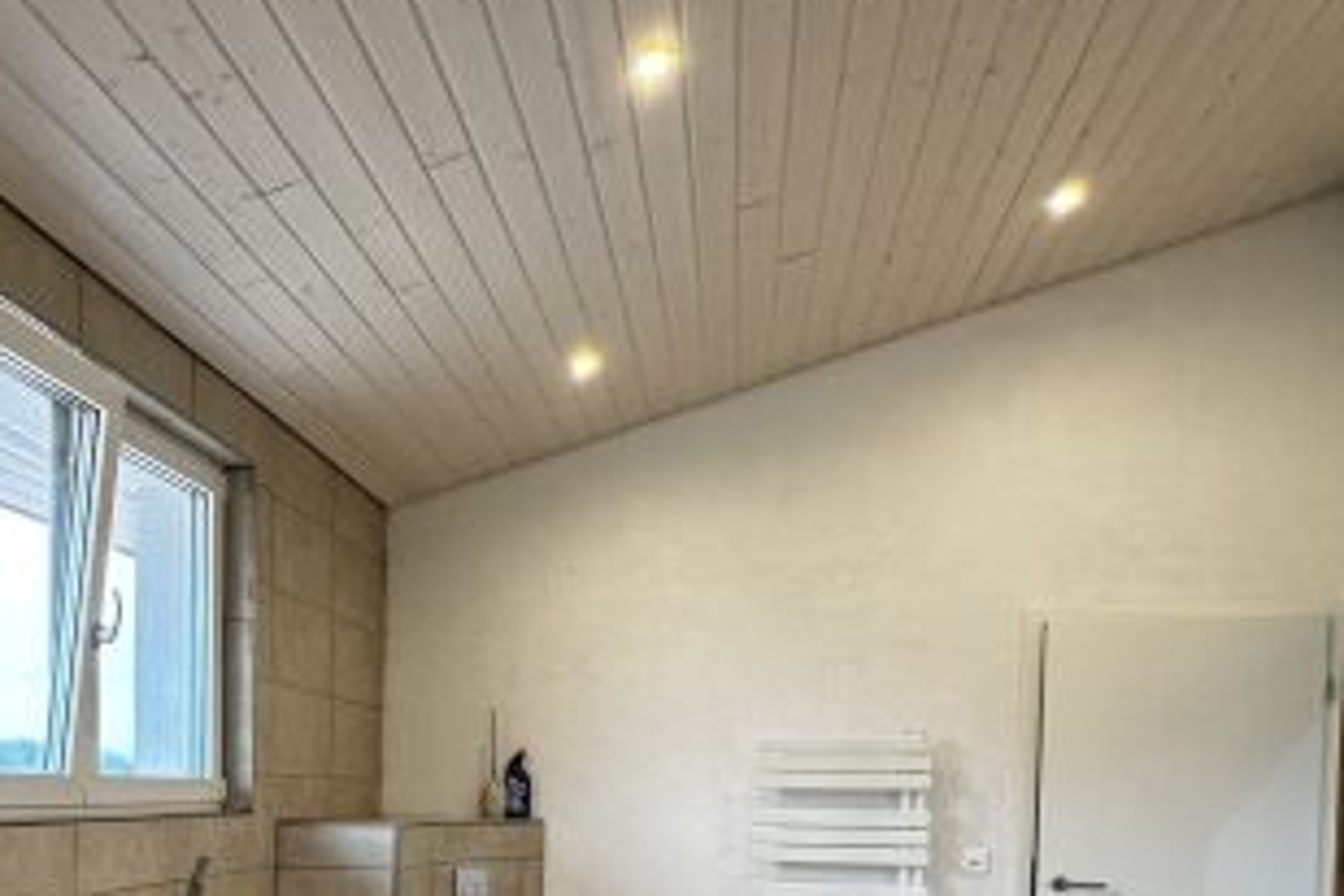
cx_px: 326
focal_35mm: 33
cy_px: 833
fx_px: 1232
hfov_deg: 54.4
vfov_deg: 37.0
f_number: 2.2
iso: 250
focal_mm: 2.22
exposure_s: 1/100
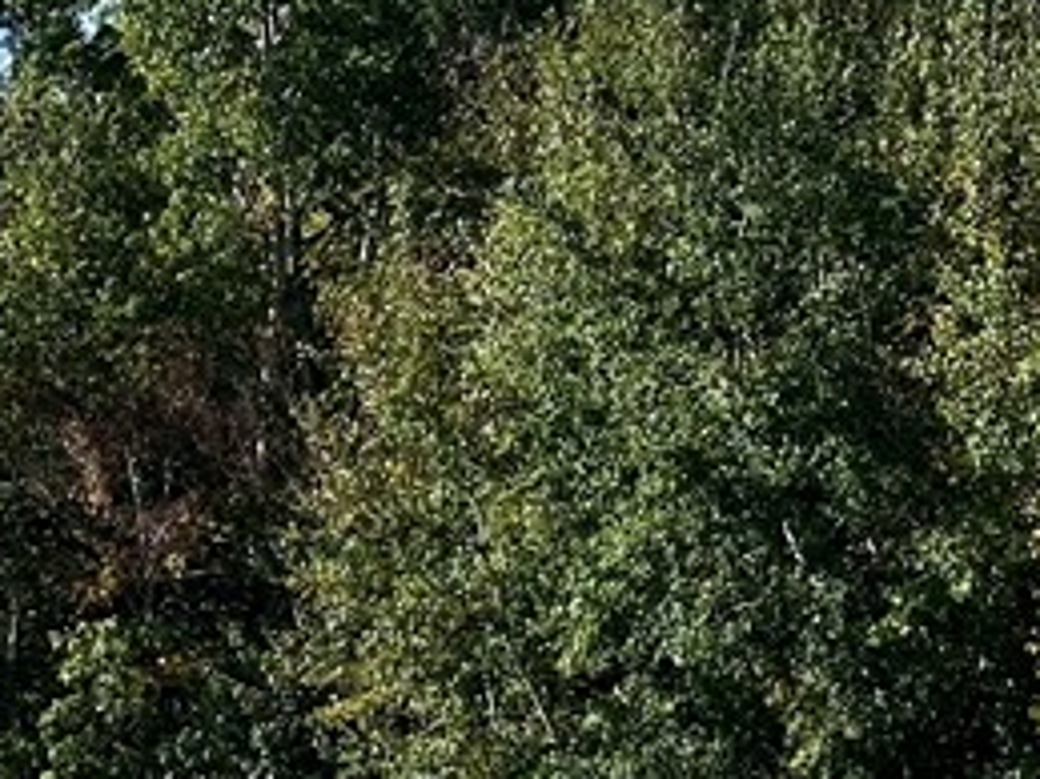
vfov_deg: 7.7
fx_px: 5706
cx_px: -638
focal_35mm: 190
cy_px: 1040
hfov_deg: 10.0
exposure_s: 1/2809
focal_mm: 6.86
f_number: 1.78
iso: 64
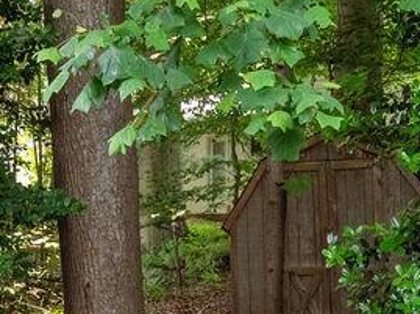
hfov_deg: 19.3
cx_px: -2
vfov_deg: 14.6
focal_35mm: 99
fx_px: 1200
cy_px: 331
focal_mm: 16
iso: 400
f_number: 8
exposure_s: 1/80
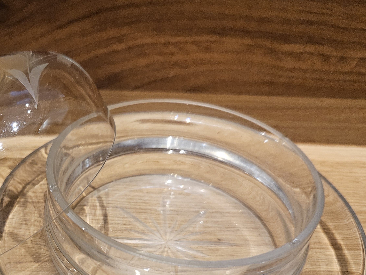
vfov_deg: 34.4
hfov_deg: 43.9
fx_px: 433
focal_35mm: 41
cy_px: 206
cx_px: 80
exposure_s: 1/100
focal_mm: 5.4
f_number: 1.8
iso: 640
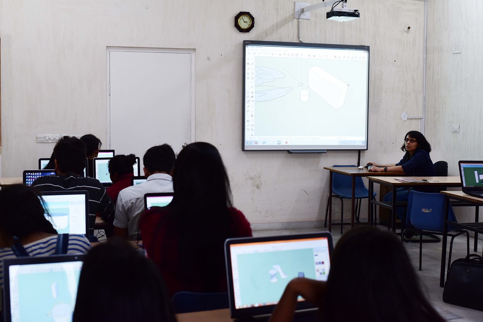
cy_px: 161
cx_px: 242
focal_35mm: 50
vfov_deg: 27.0
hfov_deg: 39.6
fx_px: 671
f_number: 5
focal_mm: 50
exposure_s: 1/100
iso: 1250
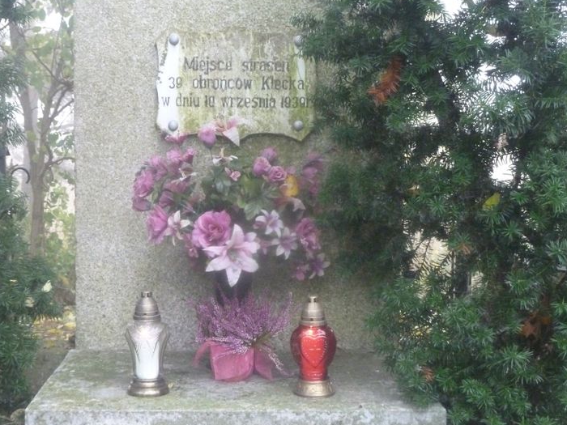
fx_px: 786
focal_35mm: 48
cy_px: 220
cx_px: 245
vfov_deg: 30.3
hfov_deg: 39.6
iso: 640
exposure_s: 1/60
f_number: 3.7
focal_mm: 6.9
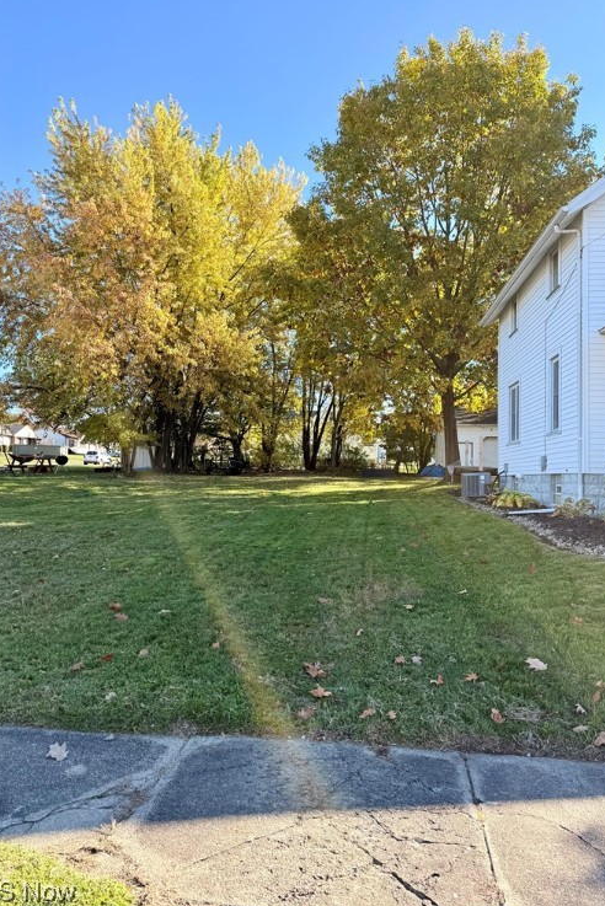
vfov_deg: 69.4
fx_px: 655
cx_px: 307
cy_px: 446
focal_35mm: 26
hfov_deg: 49.6
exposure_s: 1/1361
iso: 80
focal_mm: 6.76
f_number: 1.78
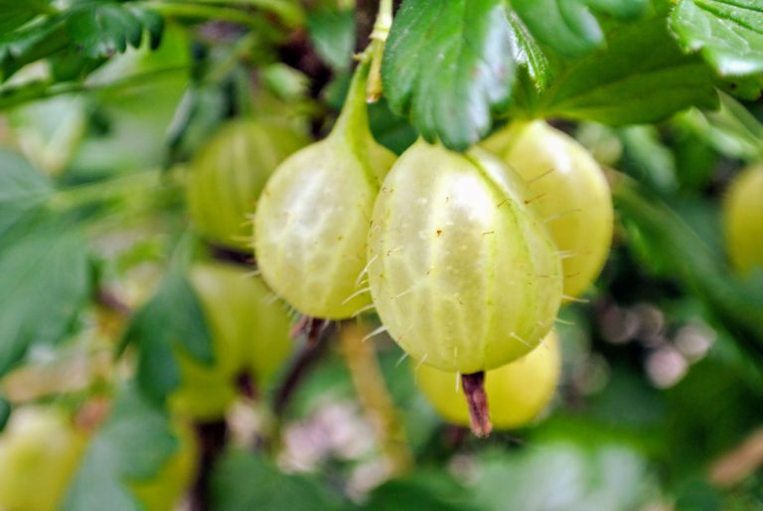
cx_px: 382
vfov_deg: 16.9
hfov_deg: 25.0
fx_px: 1719
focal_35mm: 81
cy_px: 256
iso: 180
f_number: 5.6
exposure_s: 1/125
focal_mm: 30
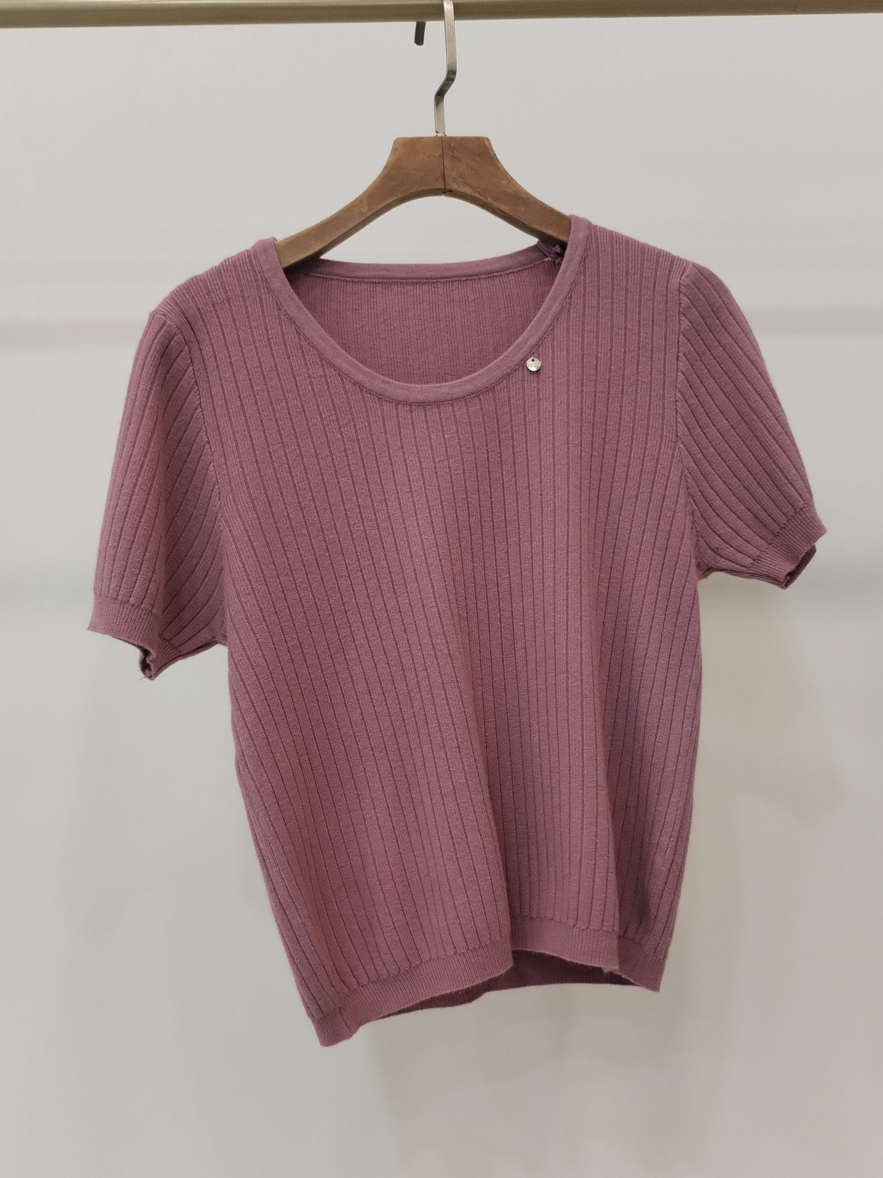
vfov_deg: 51.0
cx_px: 436
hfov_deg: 39.7
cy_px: 703
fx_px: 1224
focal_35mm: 36
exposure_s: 1/60
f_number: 1.8
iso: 277
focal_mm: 4.75
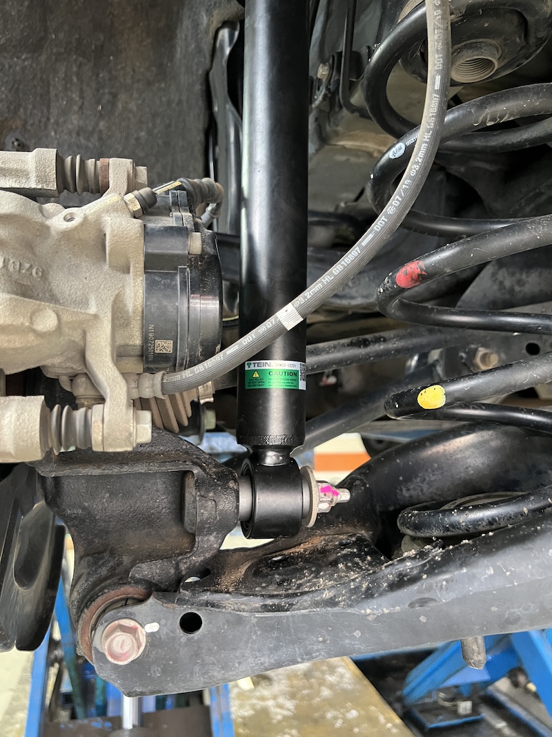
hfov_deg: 53.1
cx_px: 276
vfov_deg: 67.3
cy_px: 368
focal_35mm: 26
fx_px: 553
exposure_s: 1/50
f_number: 1.5
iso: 500
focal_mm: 5.7
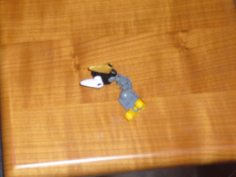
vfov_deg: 14.1
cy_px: 88
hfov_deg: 18.7
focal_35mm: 105
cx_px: 118
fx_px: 716
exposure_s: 1/60
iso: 400
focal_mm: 17.4
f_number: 5
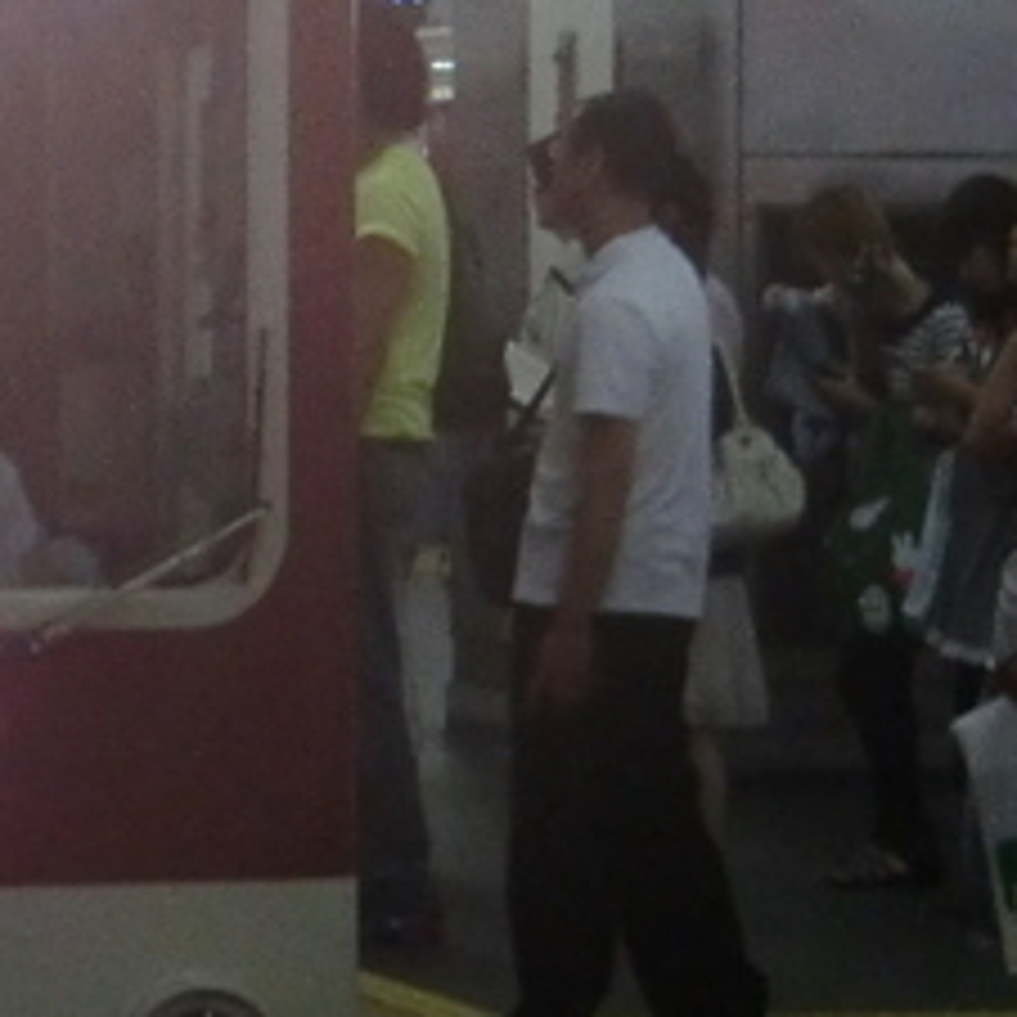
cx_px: -508
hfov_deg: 6.2
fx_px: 9240
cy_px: 252
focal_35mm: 278
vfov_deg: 6.3
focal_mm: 16
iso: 400
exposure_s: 1/50
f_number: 4.8
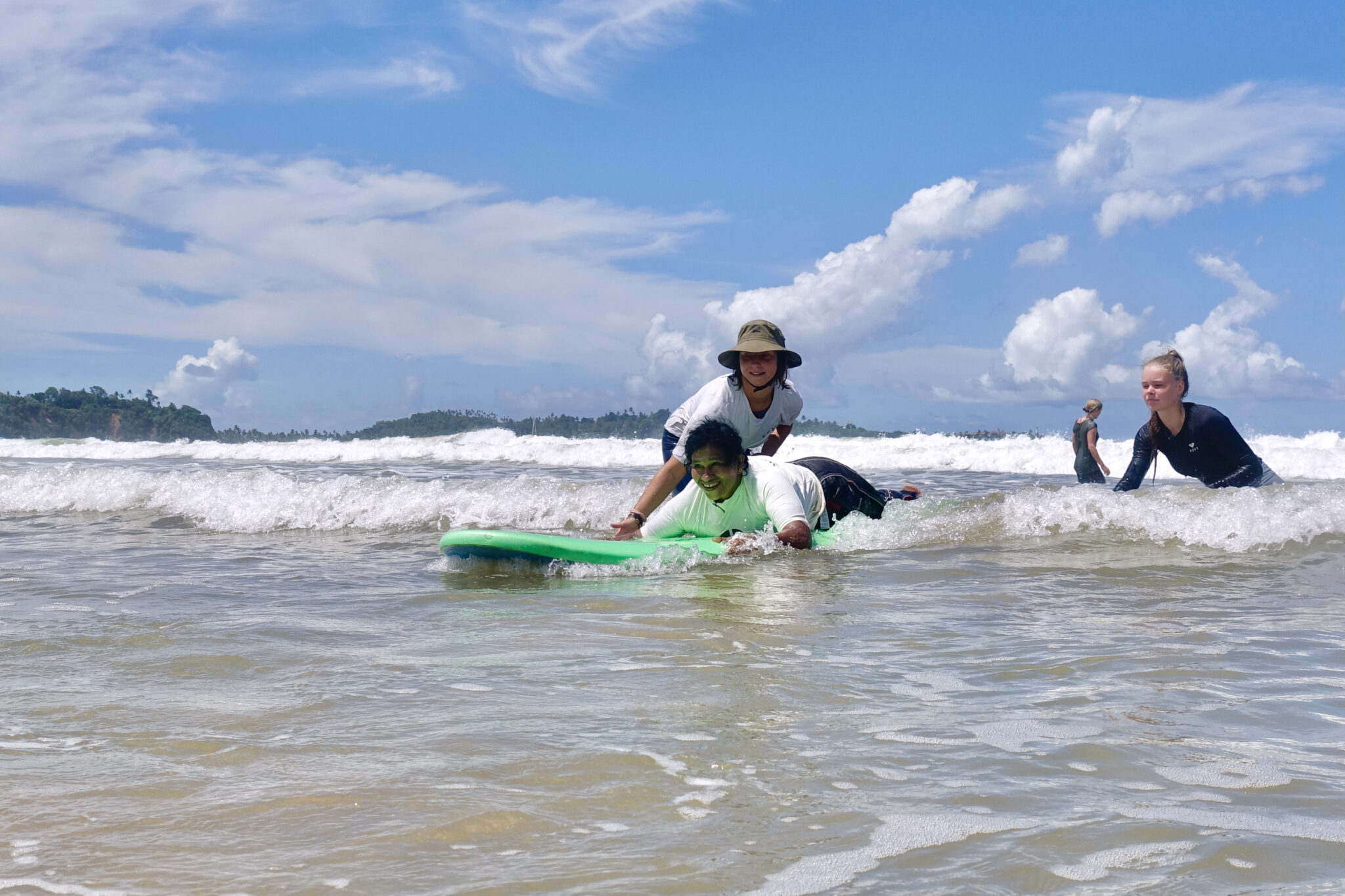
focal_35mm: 32
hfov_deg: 58.7
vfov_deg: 41.1
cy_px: 448
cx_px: 672
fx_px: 1195
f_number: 4.5
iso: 125
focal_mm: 11.81
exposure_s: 1/1600
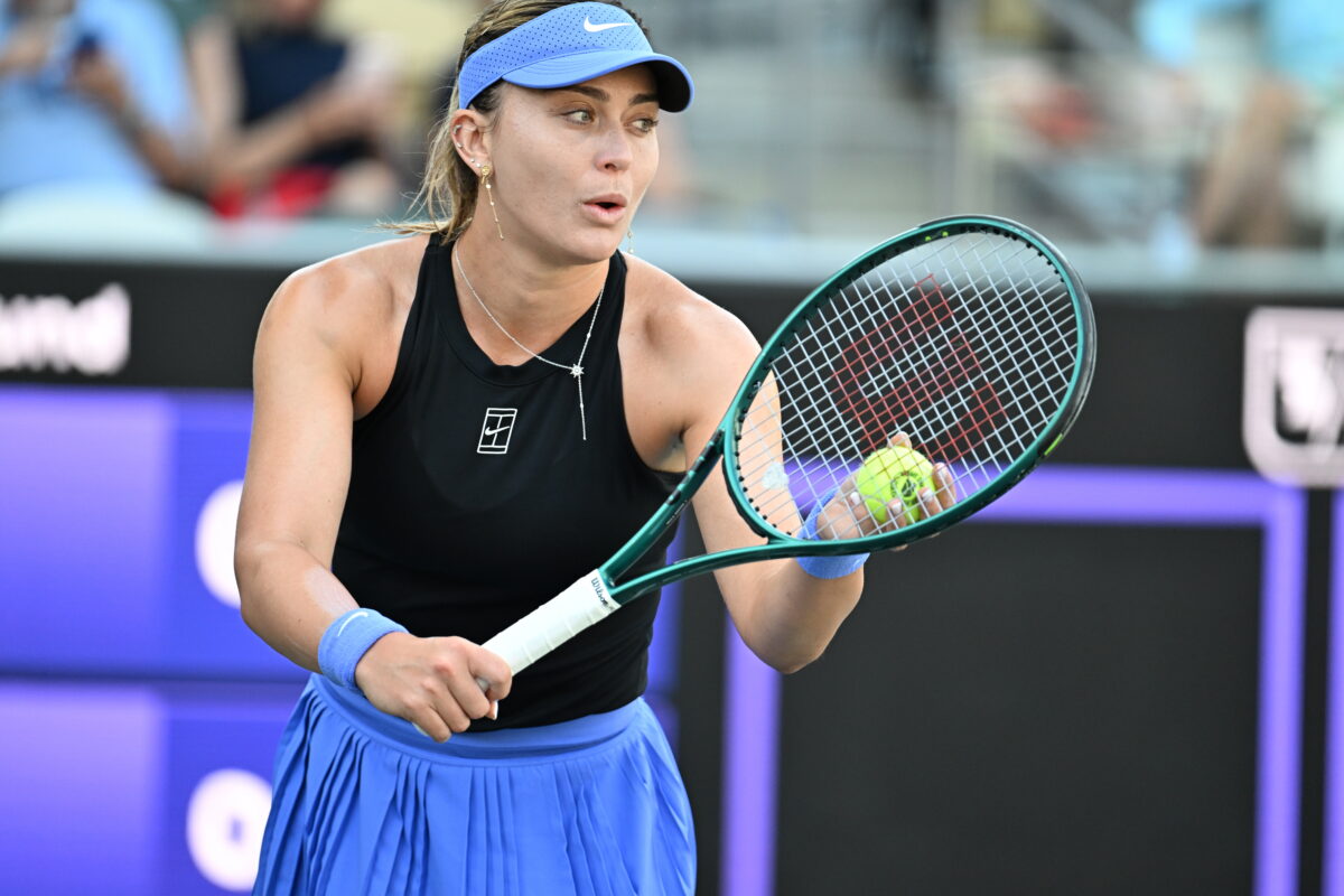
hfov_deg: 5.2
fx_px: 14932
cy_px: 448
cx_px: 672
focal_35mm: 400
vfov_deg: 3.4
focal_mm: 400
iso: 1600
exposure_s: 1/1000
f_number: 4.5
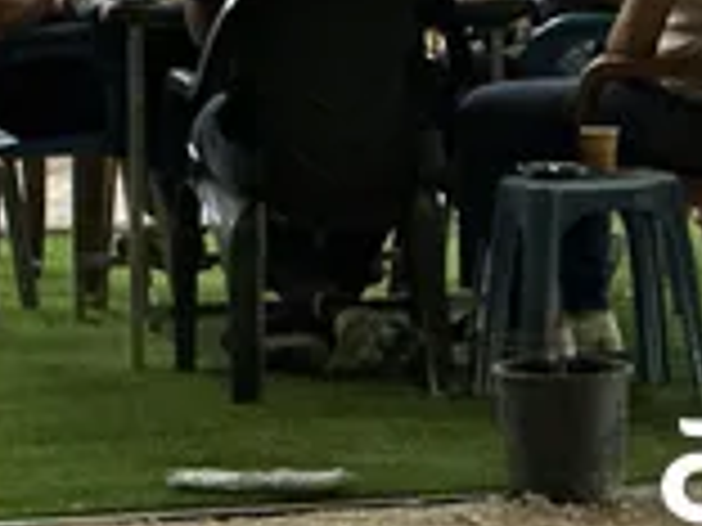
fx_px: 6388
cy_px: -373
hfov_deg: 6.3
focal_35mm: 315
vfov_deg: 4.7
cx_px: -14
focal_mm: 9
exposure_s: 1/25
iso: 400
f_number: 2.8
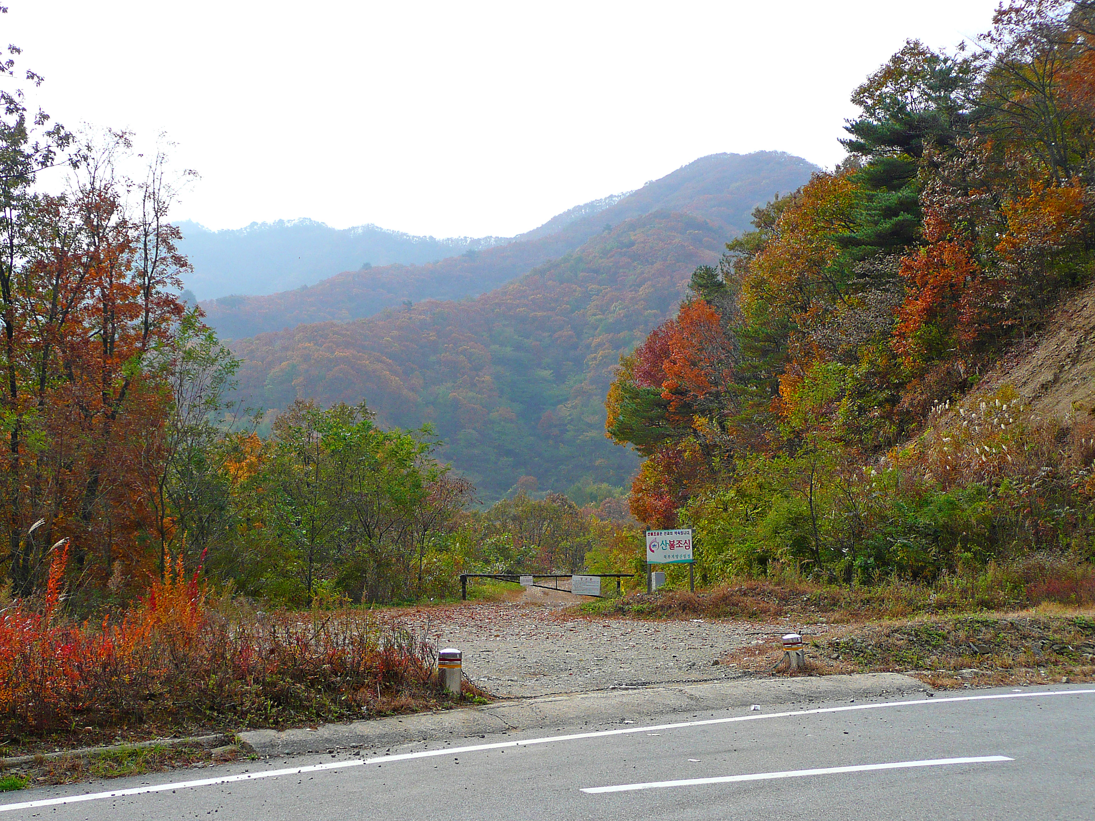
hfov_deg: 42.1
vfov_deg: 32.2
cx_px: 548
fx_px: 1423
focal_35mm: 45
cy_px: 410
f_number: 4.1
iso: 100
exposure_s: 1/400
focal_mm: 7.3
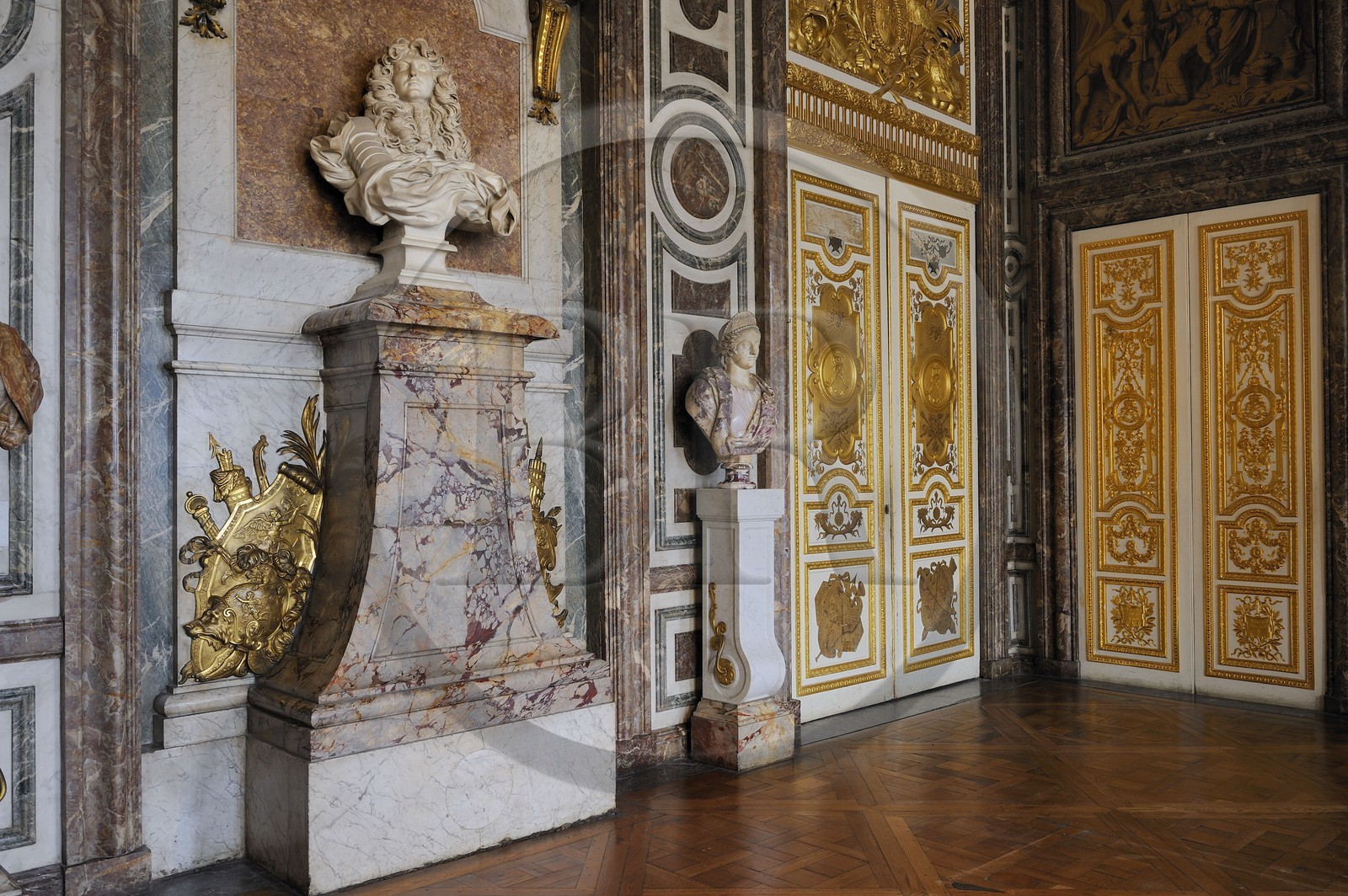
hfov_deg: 63.7
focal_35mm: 29
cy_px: 448
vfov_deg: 44.9
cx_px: 674
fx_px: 1085
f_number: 11
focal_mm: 29
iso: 200
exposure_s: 1/1.67
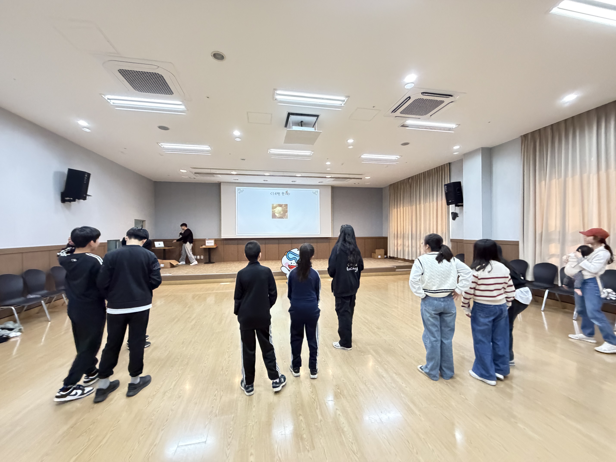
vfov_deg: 85.7
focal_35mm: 14
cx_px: 308
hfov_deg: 102.1
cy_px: 231
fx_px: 249
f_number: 2.2
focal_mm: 2.22
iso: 800
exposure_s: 1/60
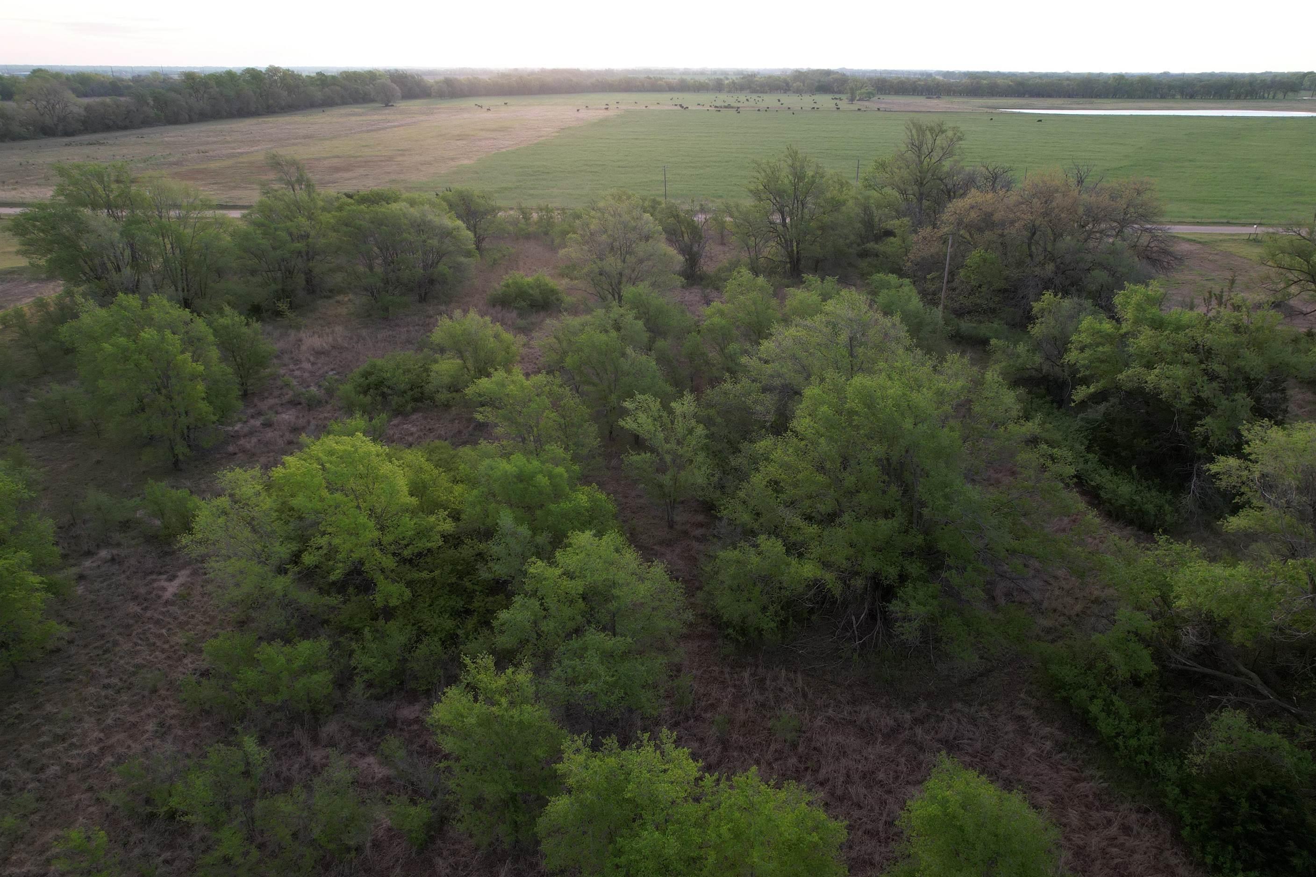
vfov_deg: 53.1
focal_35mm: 24
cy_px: 445
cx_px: 651
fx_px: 877
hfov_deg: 73.7
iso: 210
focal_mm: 8.38
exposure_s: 1/15
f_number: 2.8
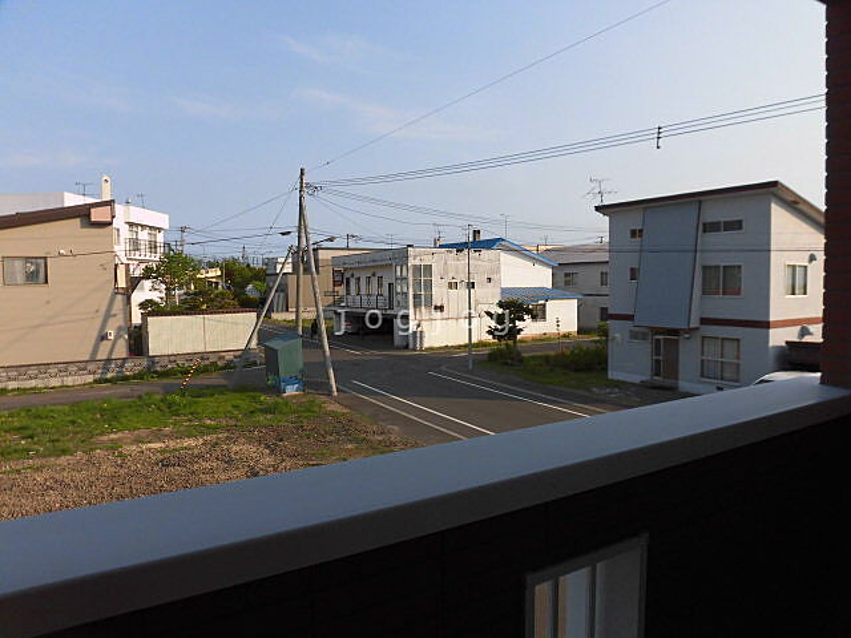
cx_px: 426
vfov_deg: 56.8
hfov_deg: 71.6
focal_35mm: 24
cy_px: 319
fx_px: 590
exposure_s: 1/1000
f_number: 3.1
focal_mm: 4.3
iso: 100
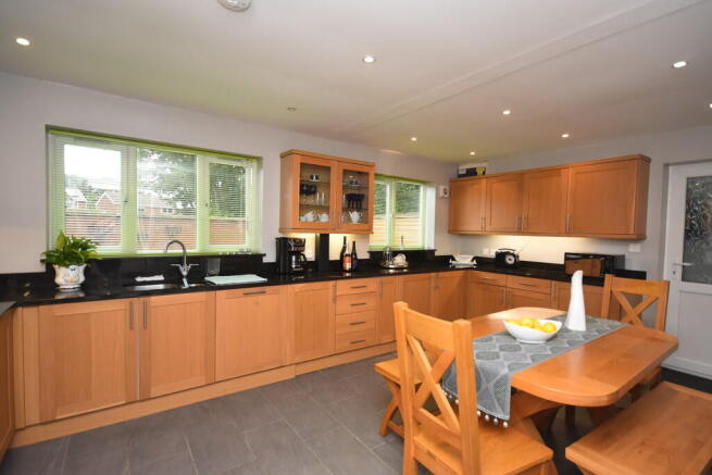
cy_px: 238
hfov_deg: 92.4
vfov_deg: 69.7
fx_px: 341
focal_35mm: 17
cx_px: 356
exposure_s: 1/125
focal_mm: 11.5
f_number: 4.2
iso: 800
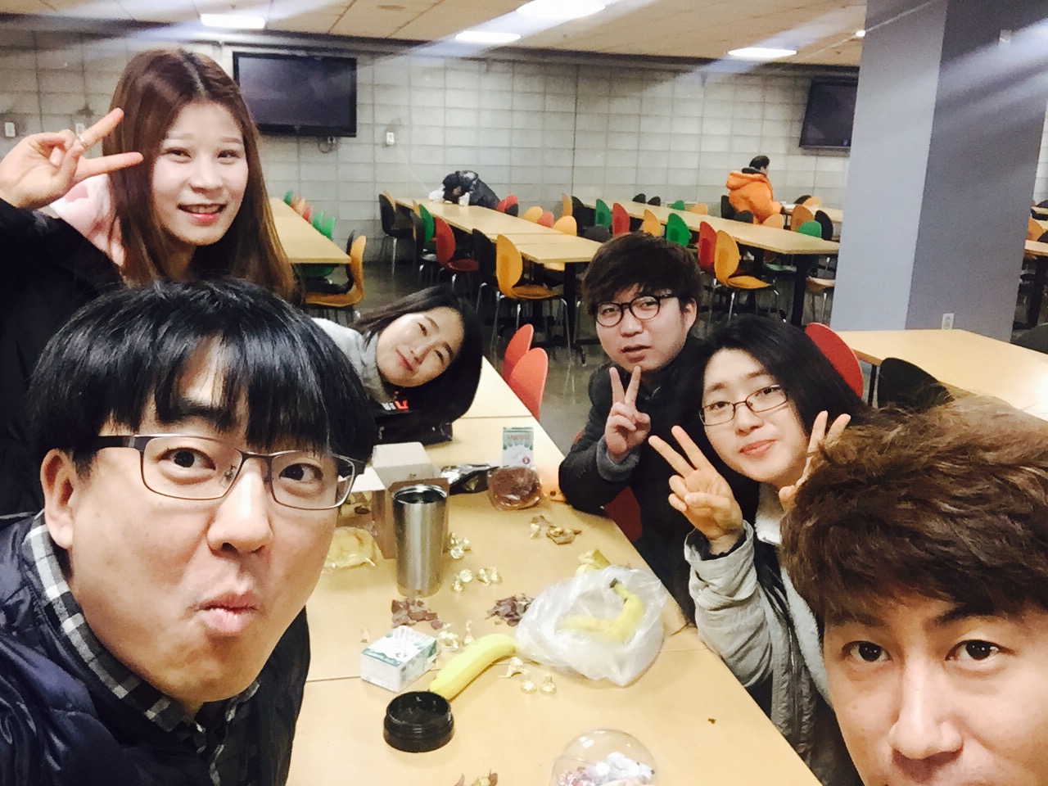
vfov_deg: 45.4
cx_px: 524
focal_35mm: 31
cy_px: 393
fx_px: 939
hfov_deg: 58.4
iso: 160
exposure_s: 1/30
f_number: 2.2
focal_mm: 2.65
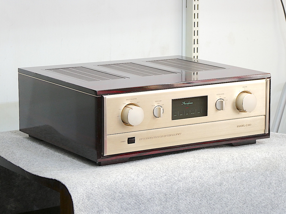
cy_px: 107
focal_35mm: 115
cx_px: 143
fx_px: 950
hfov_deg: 17.1
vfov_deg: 12.9
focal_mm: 20.6
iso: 200
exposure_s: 1/15
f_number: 5.1
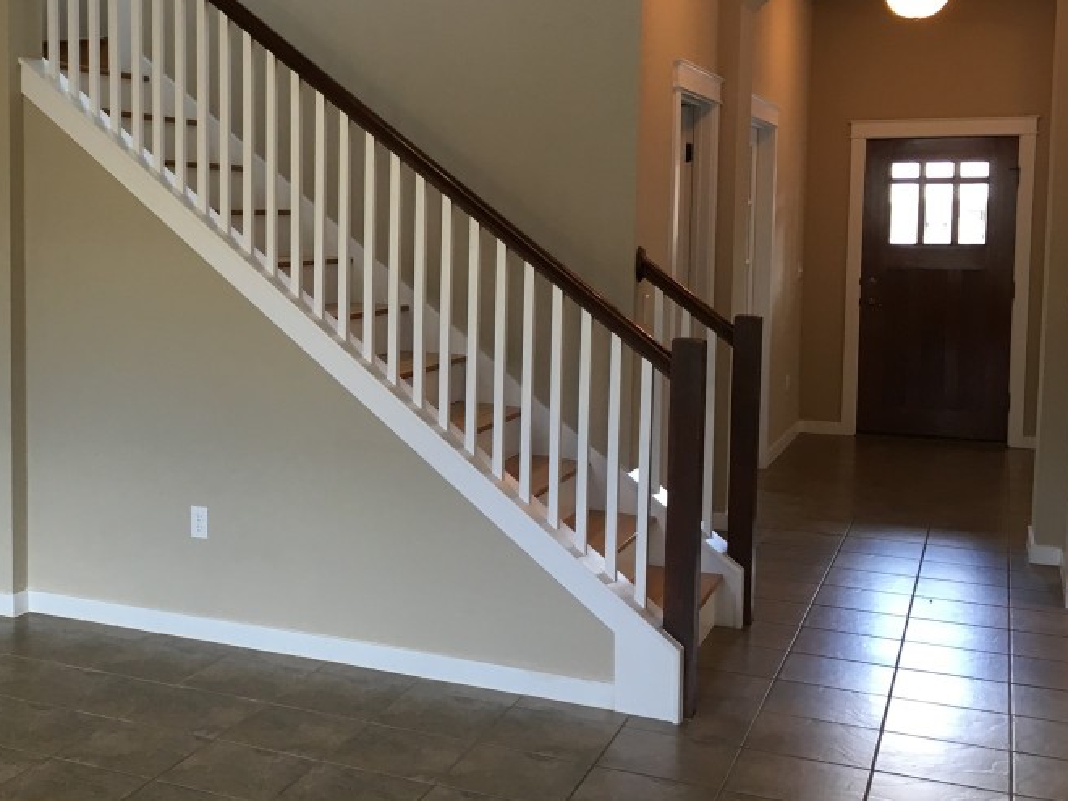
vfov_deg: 32.1
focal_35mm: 45
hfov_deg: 40.8
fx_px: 1388
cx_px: 261
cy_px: 324
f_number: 2.2
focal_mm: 4.15
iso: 64
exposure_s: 1/30
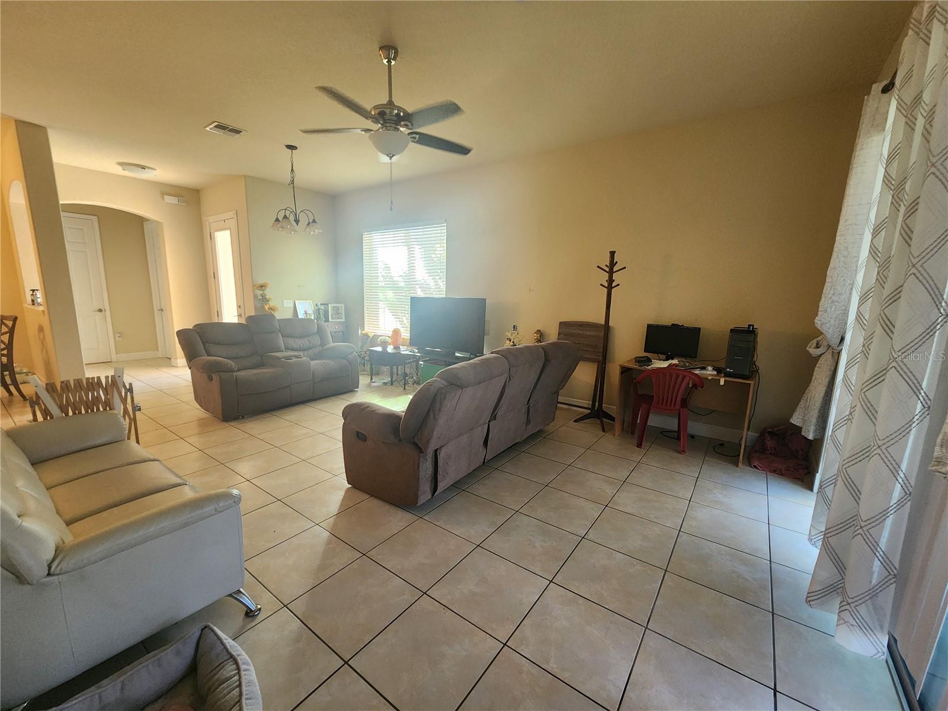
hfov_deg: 106.2
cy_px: 356
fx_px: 356
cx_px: 474
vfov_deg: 89.9
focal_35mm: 13
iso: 400
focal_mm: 2.2
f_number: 2.2
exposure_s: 1/60
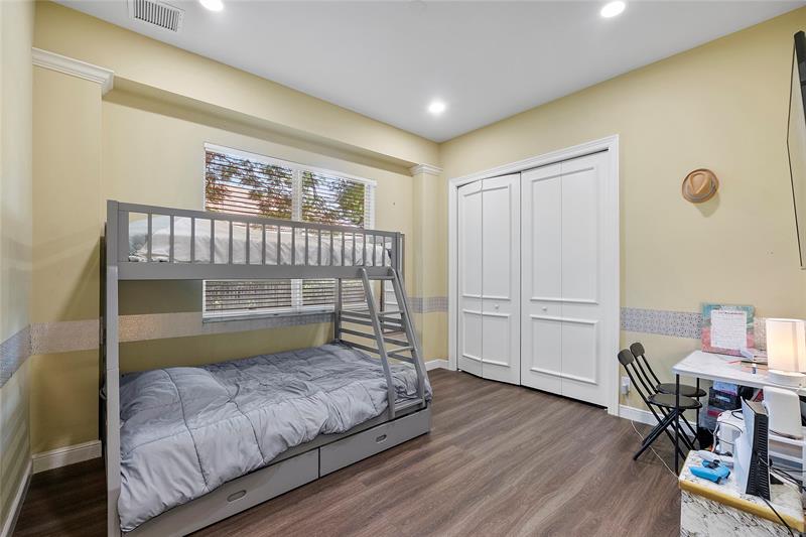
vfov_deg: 77.3
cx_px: 403
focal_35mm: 15
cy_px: 268
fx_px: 336
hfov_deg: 100.4
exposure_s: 1/25
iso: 1000
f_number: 7.1
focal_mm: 10
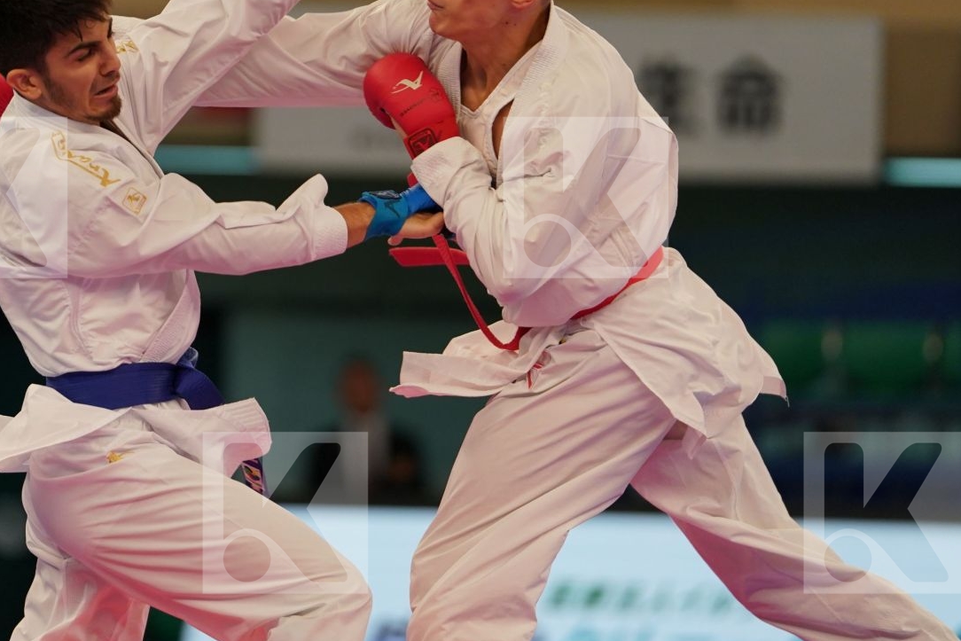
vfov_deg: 4.1
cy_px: 198
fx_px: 8863
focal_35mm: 332
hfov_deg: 6.2
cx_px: 285
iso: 1600
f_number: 2.8
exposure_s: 1/1000
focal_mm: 200
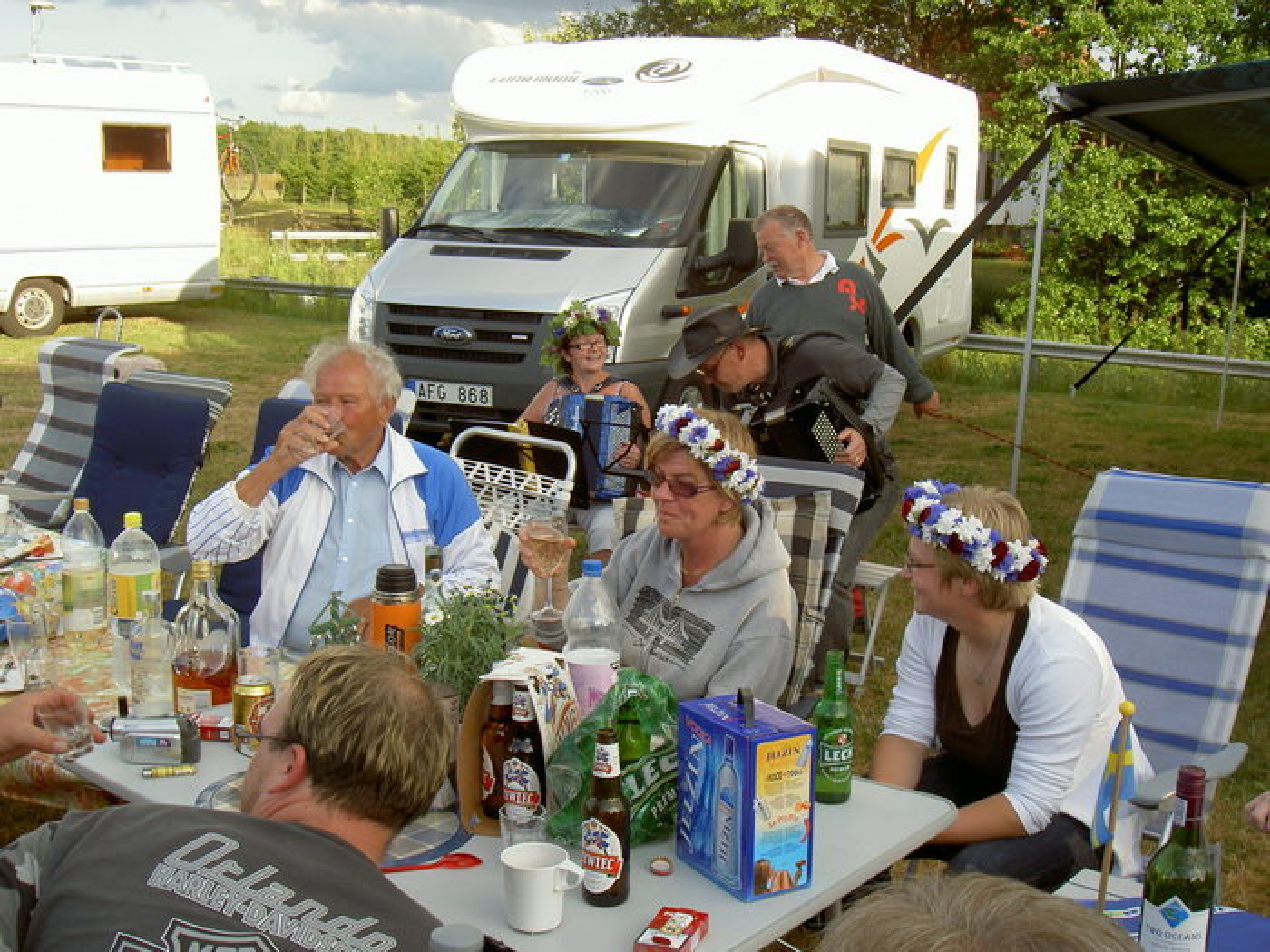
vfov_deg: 36.8
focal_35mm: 39
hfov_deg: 47.9
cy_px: 476
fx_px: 1431
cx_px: 635
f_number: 4.7
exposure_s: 1/125
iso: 50
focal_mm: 8
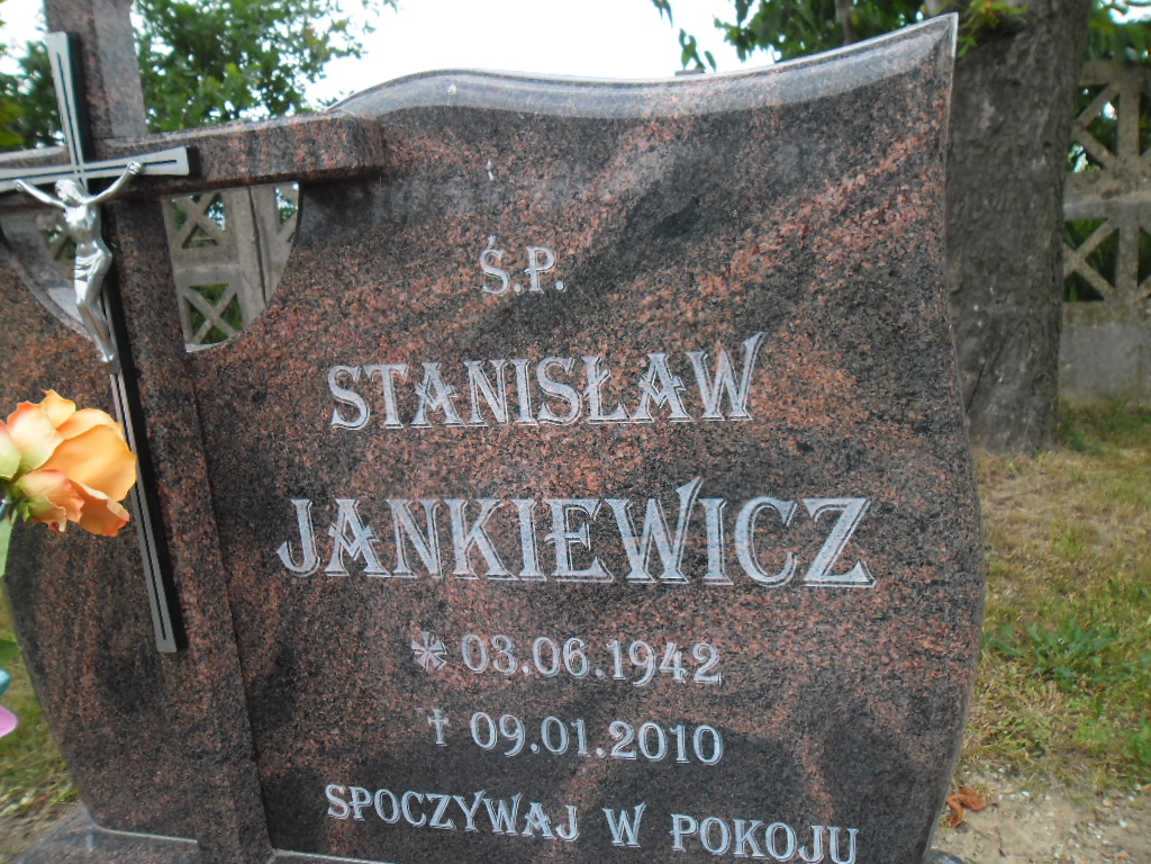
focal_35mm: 27
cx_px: 576
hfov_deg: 65.3
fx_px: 898
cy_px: 432
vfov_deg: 51.4
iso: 80
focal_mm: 4.9
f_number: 3.5
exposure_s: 1/215
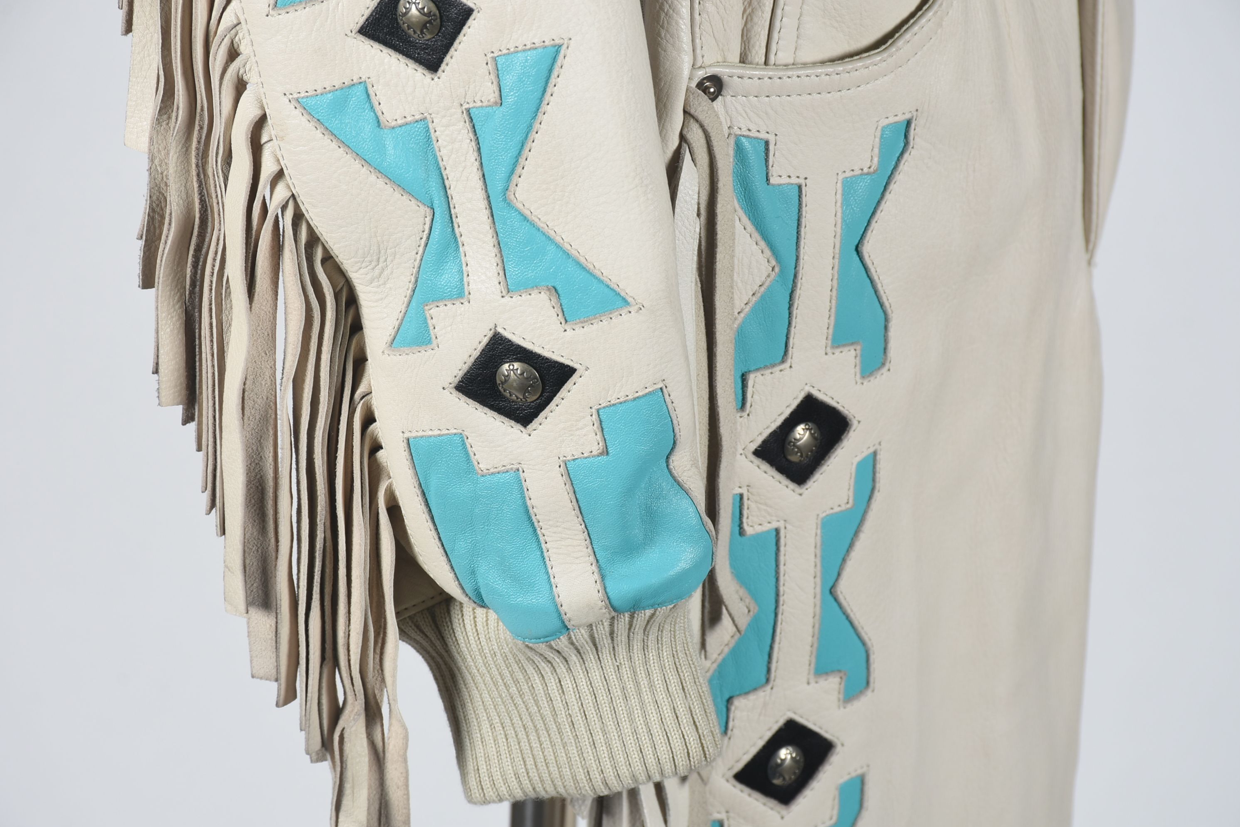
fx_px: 6028
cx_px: 623
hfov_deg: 11.7
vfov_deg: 7.8
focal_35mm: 175
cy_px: 415
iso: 200
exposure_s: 1/125
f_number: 11
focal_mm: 116
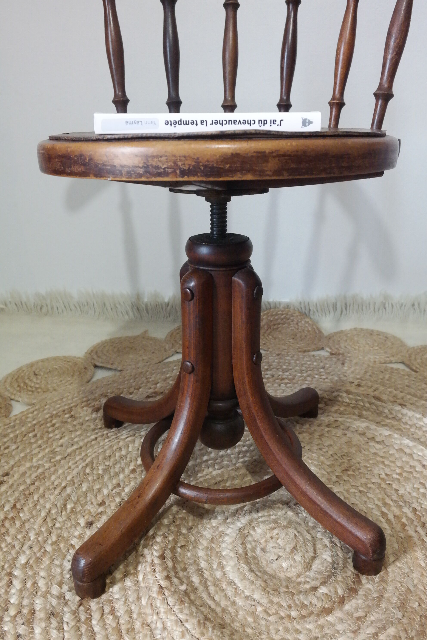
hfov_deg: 43.6
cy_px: 320
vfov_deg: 61.9
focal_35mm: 30
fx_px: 534
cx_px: 214
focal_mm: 20
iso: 3200
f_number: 5.6
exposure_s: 1/30
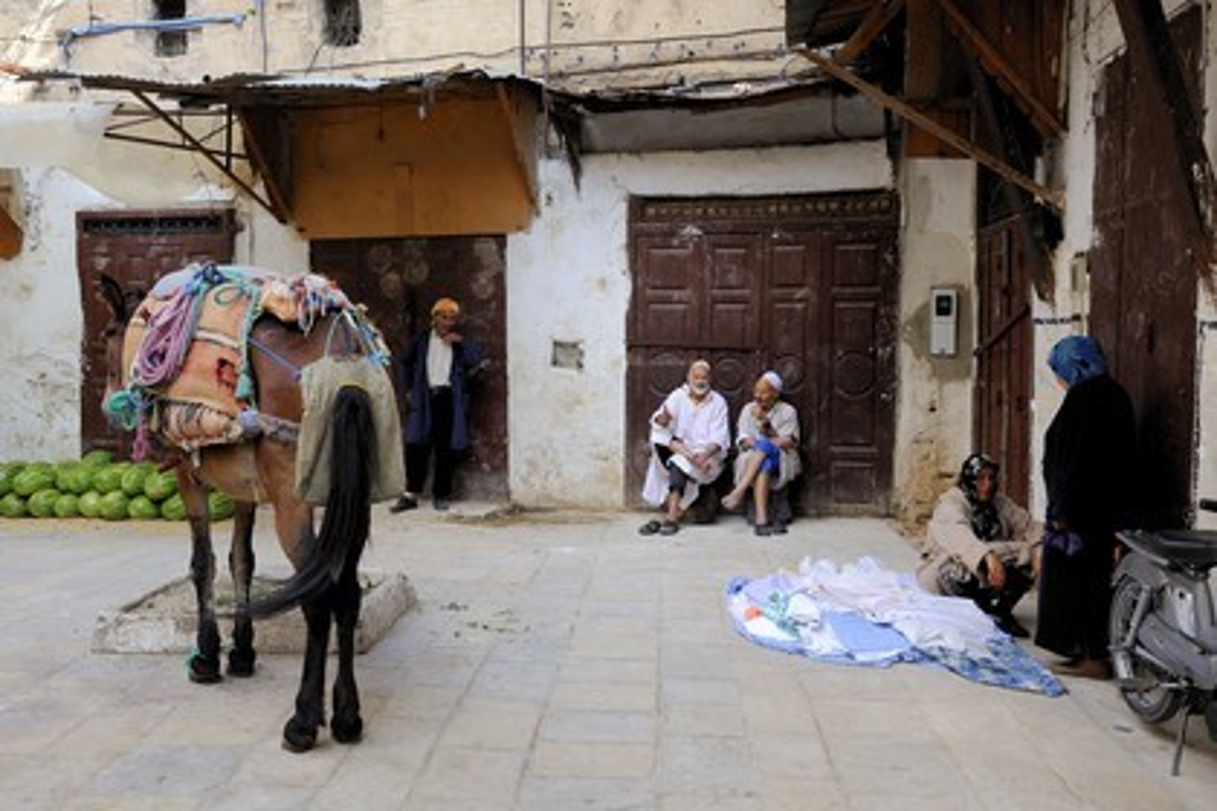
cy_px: 406
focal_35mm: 35
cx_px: 608
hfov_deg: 54.4
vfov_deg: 37.9
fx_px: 1183
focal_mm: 35
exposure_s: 1/125
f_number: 9
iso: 400
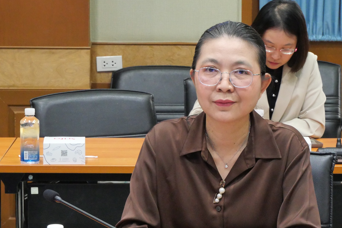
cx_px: 235
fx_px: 1312
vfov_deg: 10.0
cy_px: 132
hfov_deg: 14.8
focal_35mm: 138
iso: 3200
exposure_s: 1/30
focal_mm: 43
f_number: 8
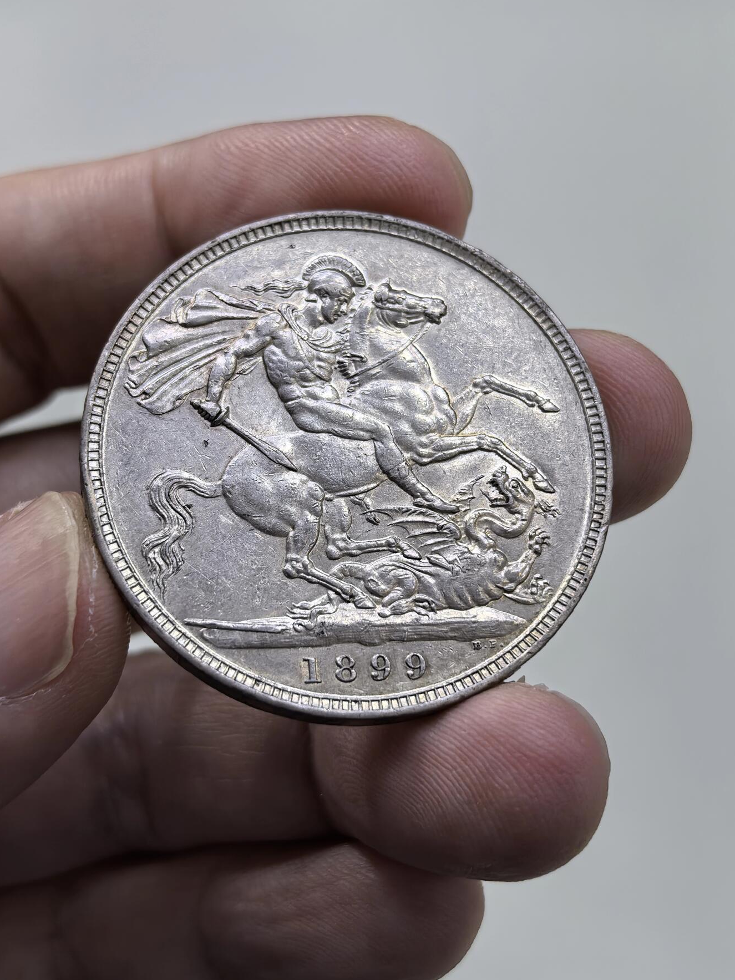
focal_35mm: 55
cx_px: 363
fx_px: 1557
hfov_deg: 26.6
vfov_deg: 34.9
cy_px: 483
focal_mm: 6.98
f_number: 2
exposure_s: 1/33.3
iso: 250
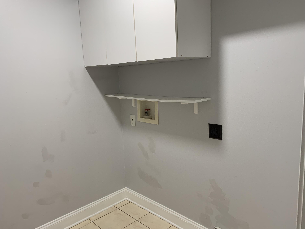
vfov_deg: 53.1
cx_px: 152
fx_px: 229
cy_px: 114
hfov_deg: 67.3
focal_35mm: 26
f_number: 1.8
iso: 100
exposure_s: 1/60
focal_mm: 4.25
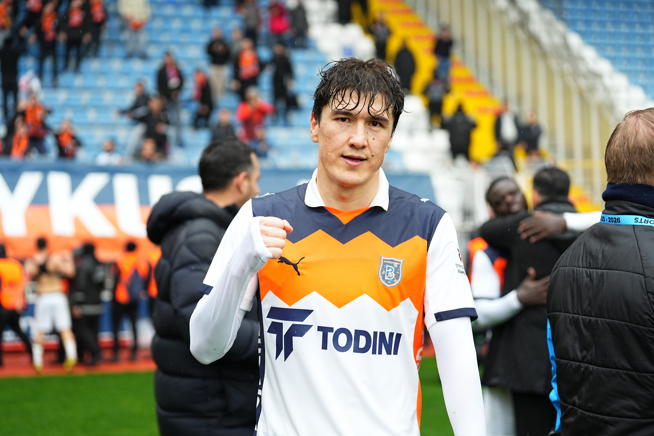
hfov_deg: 28.8
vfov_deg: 19.5
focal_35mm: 70
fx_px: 1272
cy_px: 218
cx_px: 327
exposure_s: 1/800
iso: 1250
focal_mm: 70
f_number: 2.8
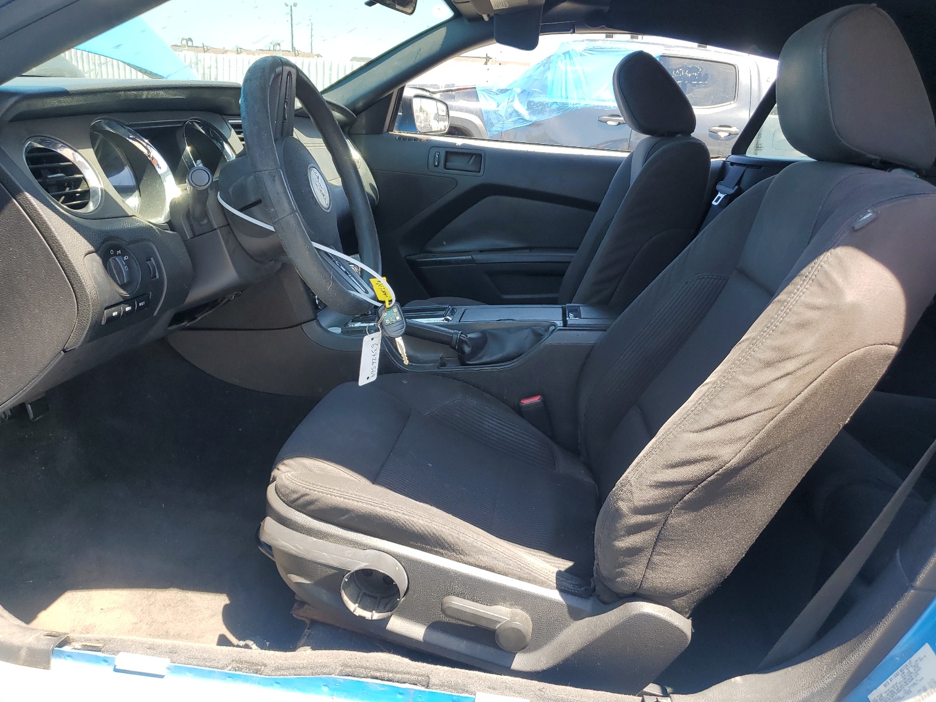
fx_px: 703
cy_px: 351
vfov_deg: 53.1
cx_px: 468
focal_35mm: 26
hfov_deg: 67.3
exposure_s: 1/435
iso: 50
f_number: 1.5
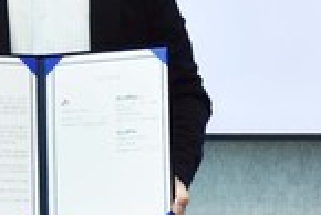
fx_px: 3044
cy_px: -104
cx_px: 394
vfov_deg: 4.0
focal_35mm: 341
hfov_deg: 6.0
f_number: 5.6
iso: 500
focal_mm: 55
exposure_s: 1/100
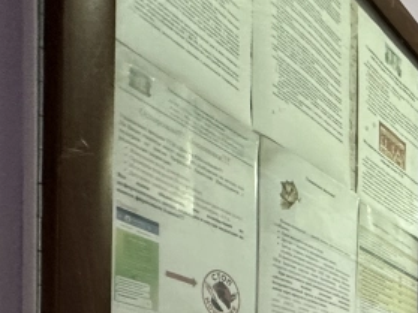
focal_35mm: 63
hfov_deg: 20.4
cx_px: 775
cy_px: 475
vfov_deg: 20.0
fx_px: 760
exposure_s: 1/50
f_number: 2.2
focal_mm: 2.22
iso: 250
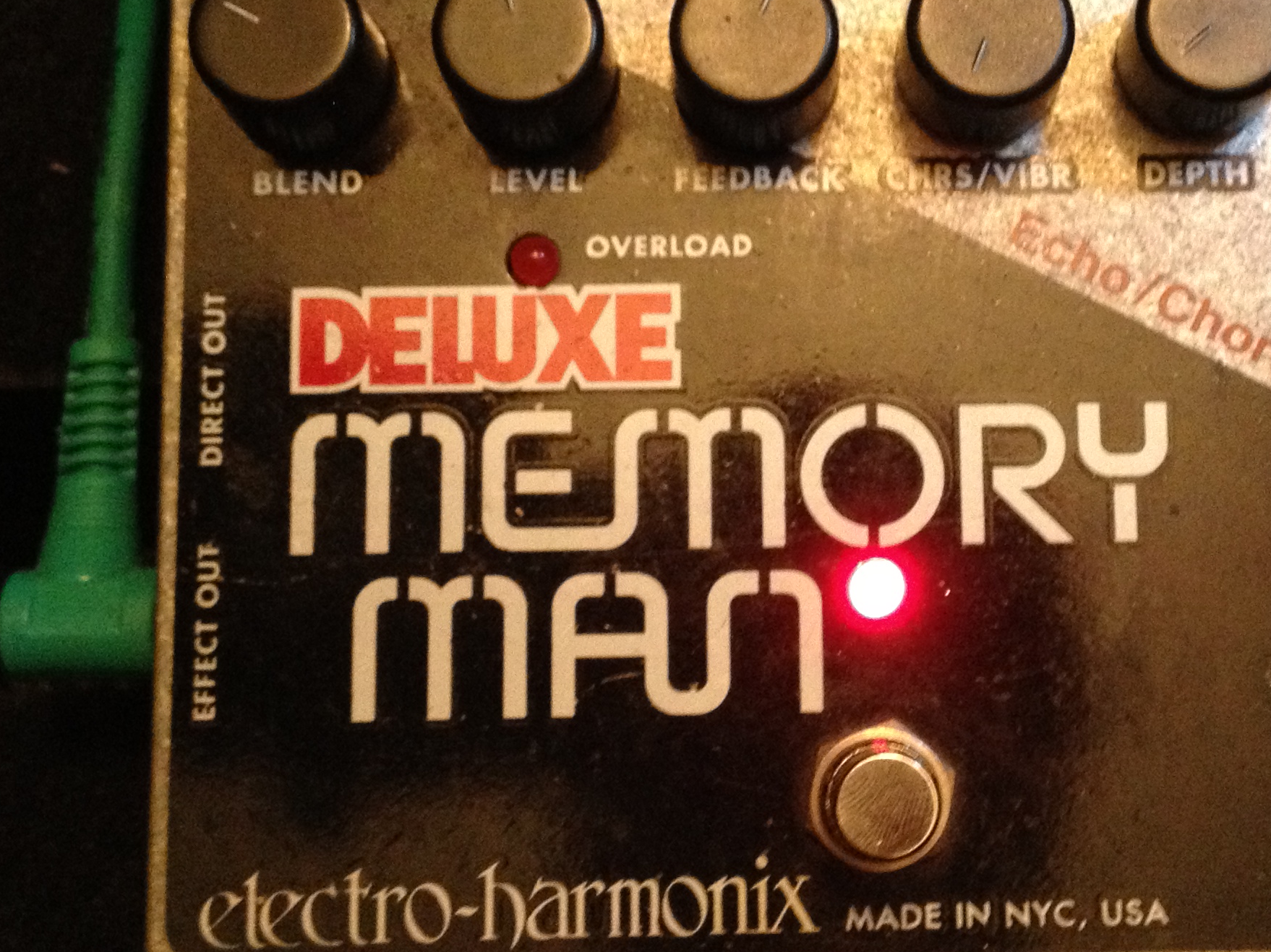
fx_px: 2386
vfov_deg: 22.6
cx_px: 857
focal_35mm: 65
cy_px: 388
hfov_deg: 29.6
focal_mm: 4.28
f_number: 2.4
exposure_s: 1/15
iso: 400
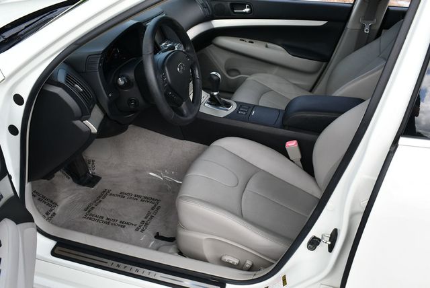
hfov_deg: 53.1
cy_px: 144
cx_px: 215
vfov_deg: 36.9
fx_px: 430
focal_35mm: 36
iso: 250
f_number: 5.6
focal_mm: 18
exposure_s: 1/250
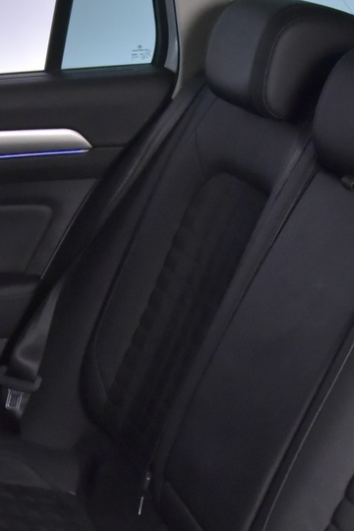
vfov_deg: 21.8
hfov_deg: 15.2
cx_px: 131
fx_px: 1327
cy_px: 526
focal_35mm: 90
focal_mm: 30
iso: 5000
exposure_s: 1/125
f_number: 7.1
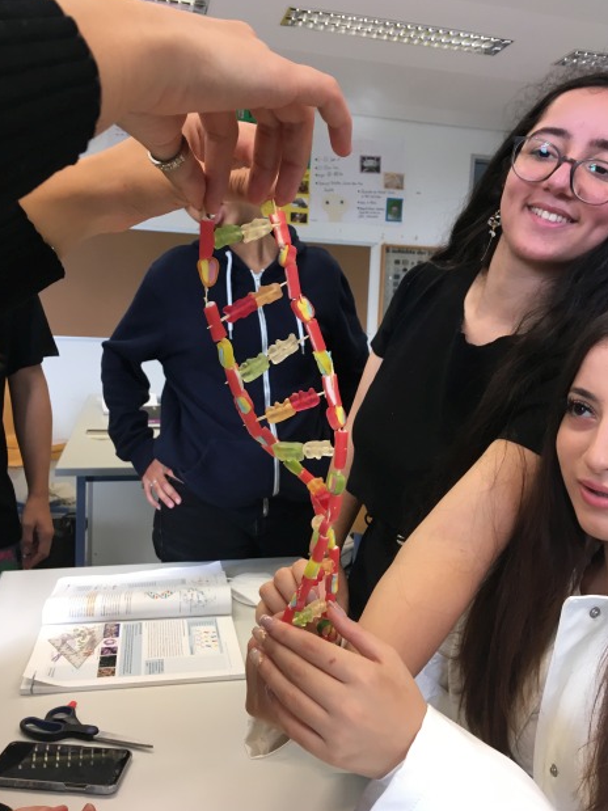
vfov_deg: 60.0
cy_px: 402
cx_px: 301
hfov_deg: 46.8
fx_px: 703
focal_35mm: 30
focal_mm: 4.15
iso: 40
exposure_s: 1/33
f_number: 2.2
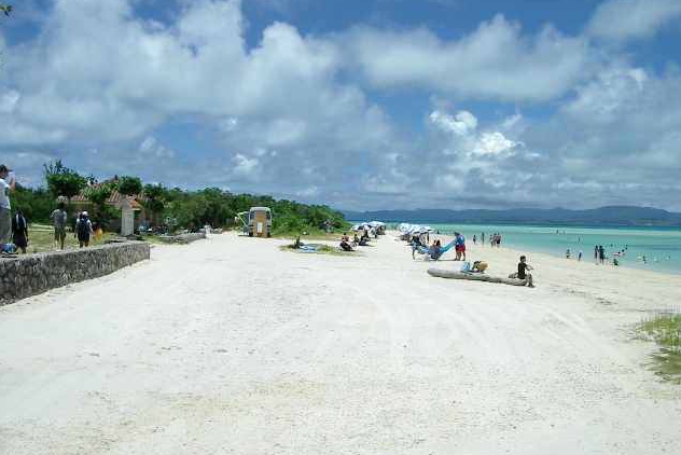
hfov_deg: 48.4
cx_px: 343
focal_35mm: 40
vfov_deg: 33.4
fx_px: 757
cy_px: 201
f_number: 4.8
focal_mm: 5.8
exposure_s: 1/1000
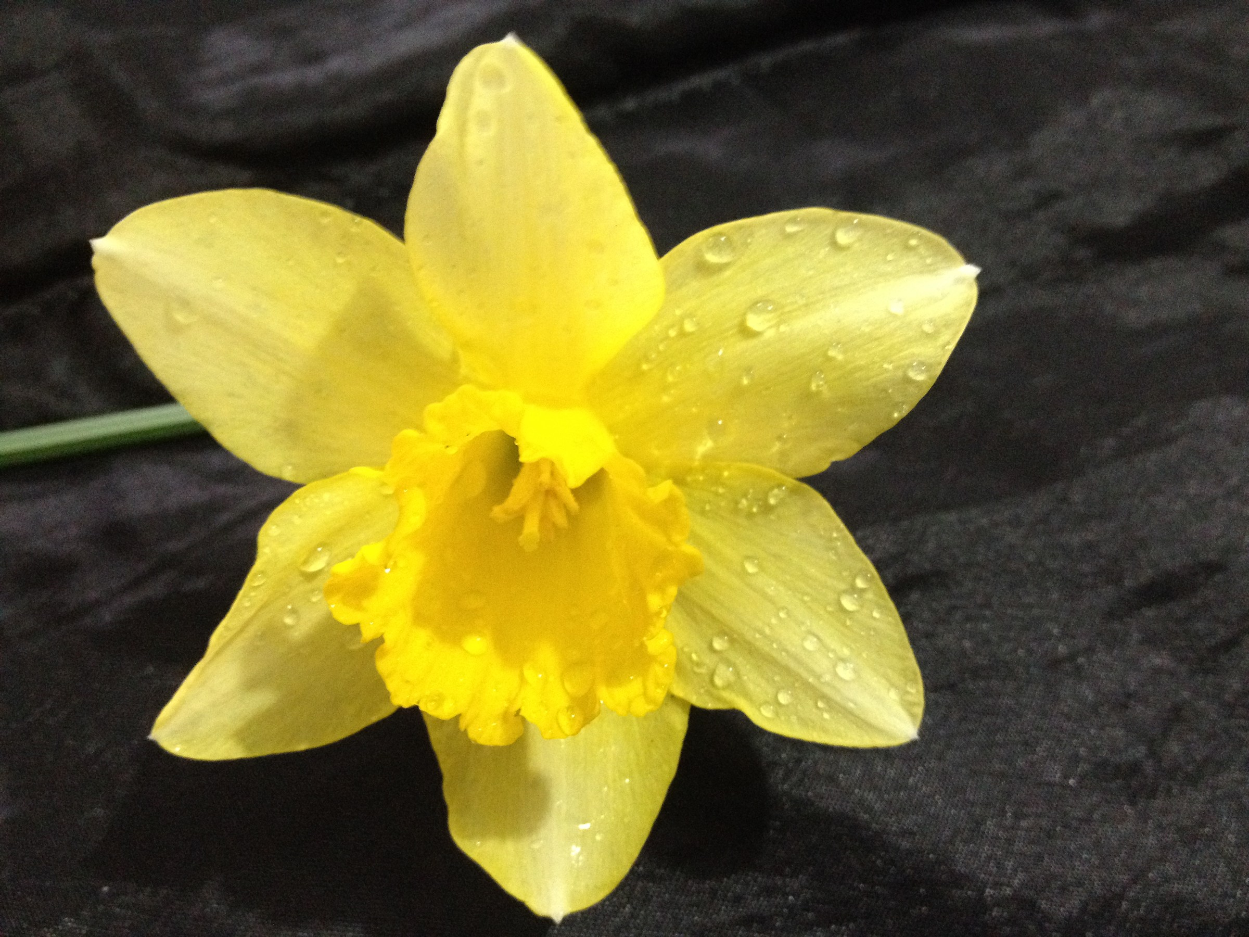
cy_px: 468
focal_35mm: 35
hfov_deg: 52.6
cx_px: 624
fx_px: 1263
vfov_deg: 40.7
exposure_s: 1/15
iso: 400
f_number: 2.4
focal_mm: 4.28
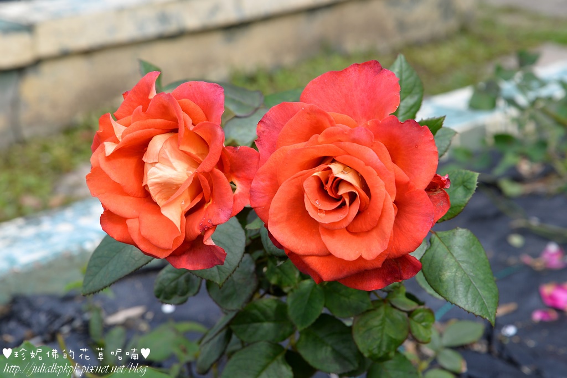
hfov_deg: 23.9
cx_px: 284
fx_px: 1339
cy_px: 189
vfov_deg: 16.1
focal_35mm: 85
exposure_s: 1/80
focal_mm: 85
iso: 100
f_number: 9
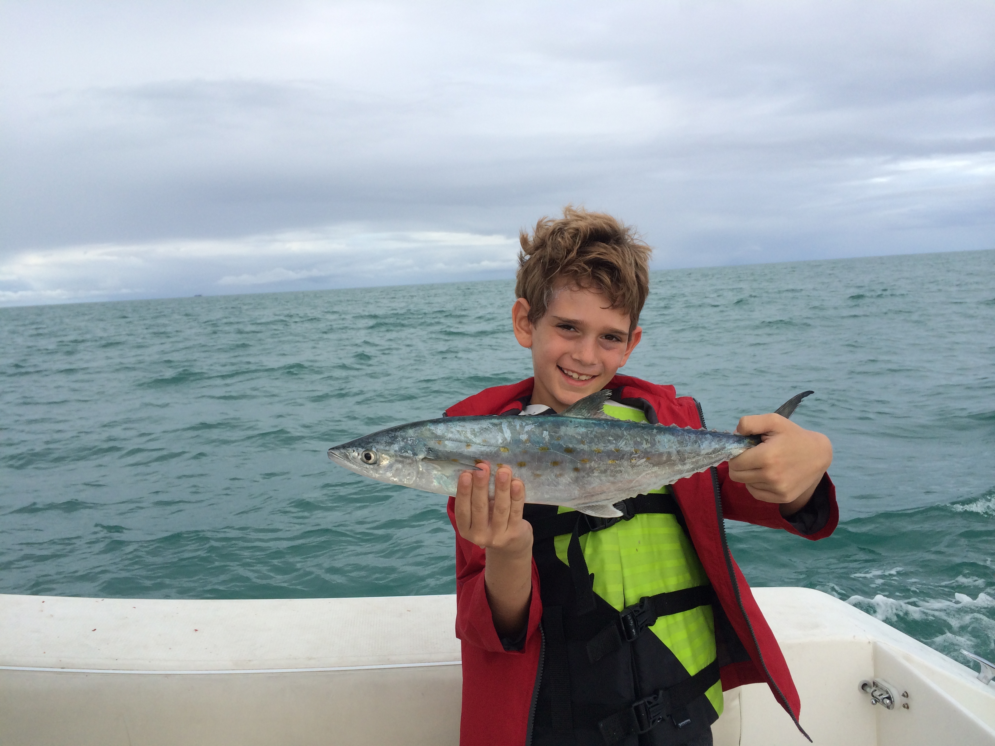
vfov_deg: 46.8
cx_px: 498
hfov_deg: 60.0
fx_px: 862
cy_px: 373
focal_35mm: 30
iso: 32
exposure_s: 1/1140
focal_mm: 4.12
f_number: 2.2
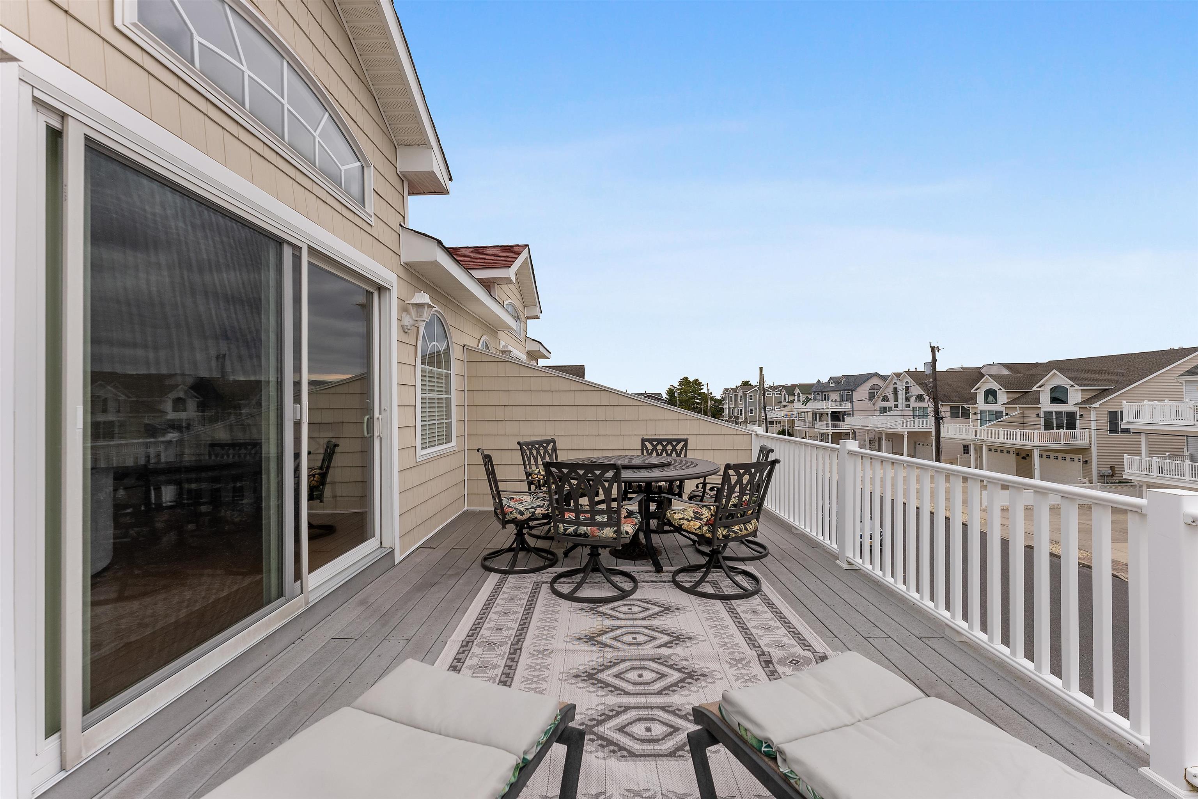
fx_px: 466
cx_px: 599
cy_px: 400
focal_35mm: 14
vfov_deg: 81.2
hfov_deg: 104.3
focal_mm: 14
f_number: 7.1
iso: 320
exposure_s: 1/400
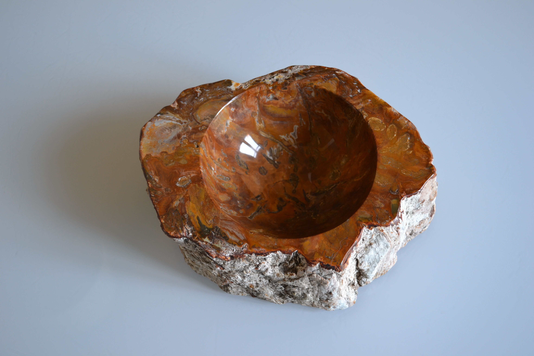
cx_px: 267
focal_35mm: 44
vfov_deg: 30.8
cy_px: 178
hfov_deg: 45.0
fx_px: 645
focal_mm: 29
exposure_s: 1/20
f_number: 4.5
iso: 400
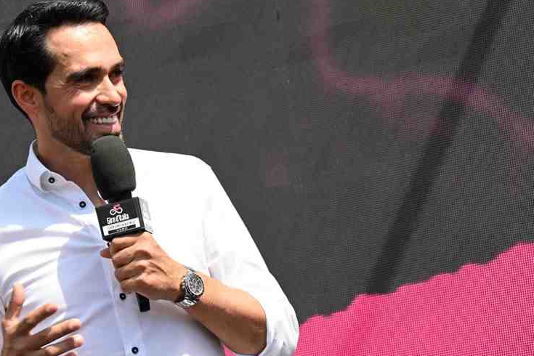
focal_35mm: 196
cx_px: 179
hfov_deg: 10.5
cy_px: 211
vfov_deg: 7.0
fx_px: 2907
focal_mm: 120
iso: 400
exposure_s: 1/500
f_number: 9
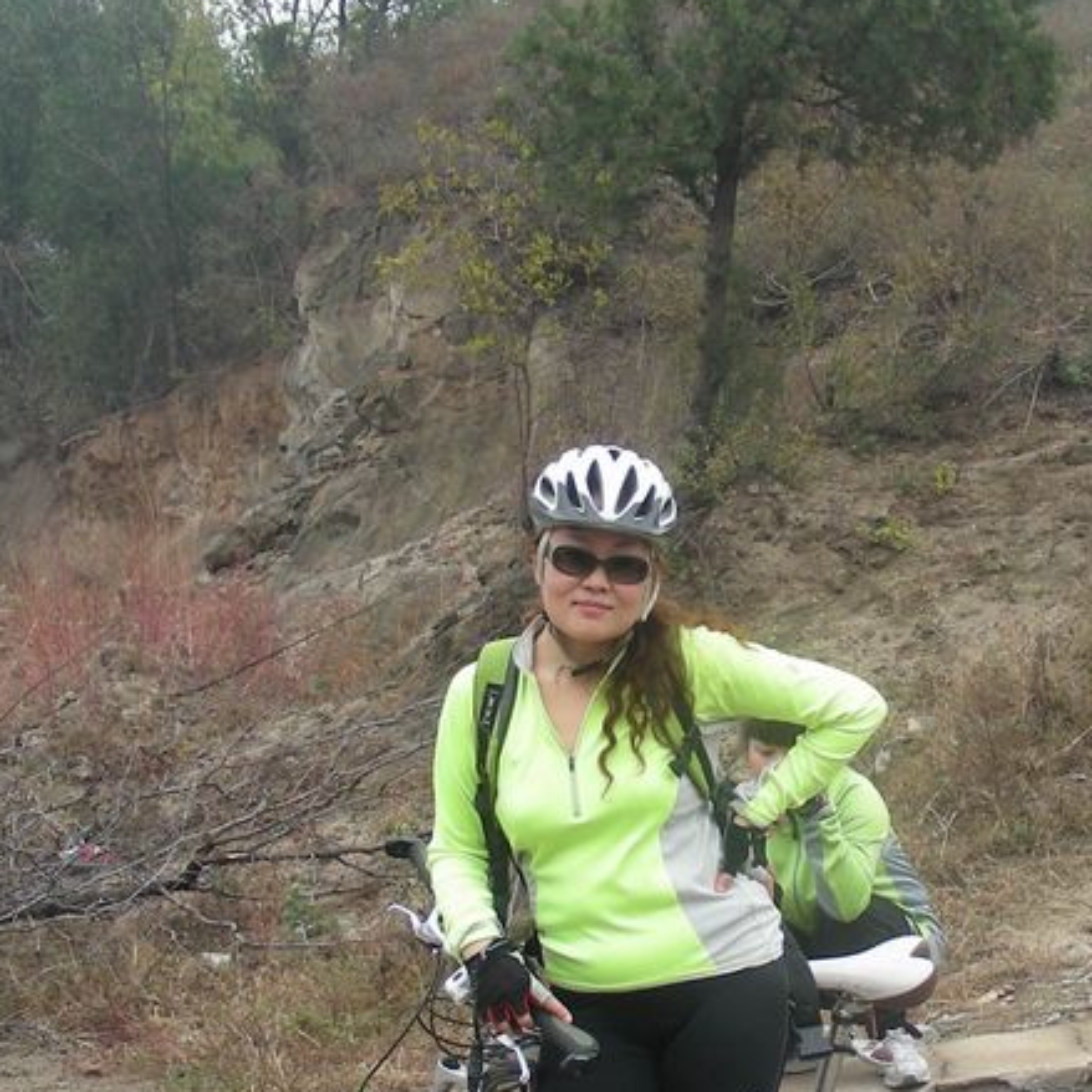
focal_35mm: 75
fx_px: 2677
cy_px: 743
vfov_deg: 22.9
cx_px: 801
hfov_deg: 22.9
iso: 50
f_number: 3.5
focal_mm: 6.3
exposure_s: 1/92.2
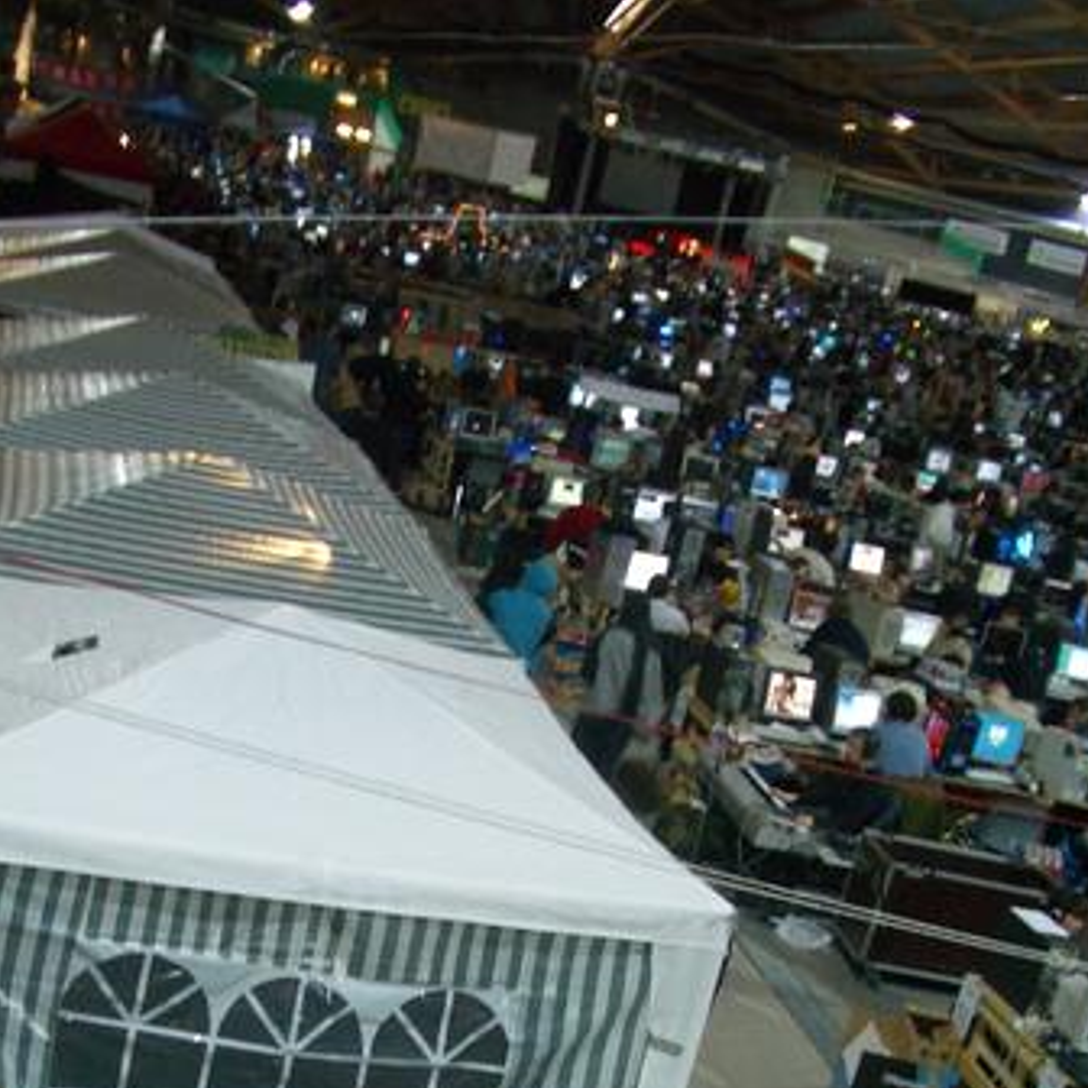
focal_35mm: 59
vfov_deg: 27.7
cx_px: 402
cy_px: 1033
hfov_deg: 29.0
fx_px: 2098
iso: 100
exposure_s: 1/15
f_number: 2.6
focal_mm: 5.8
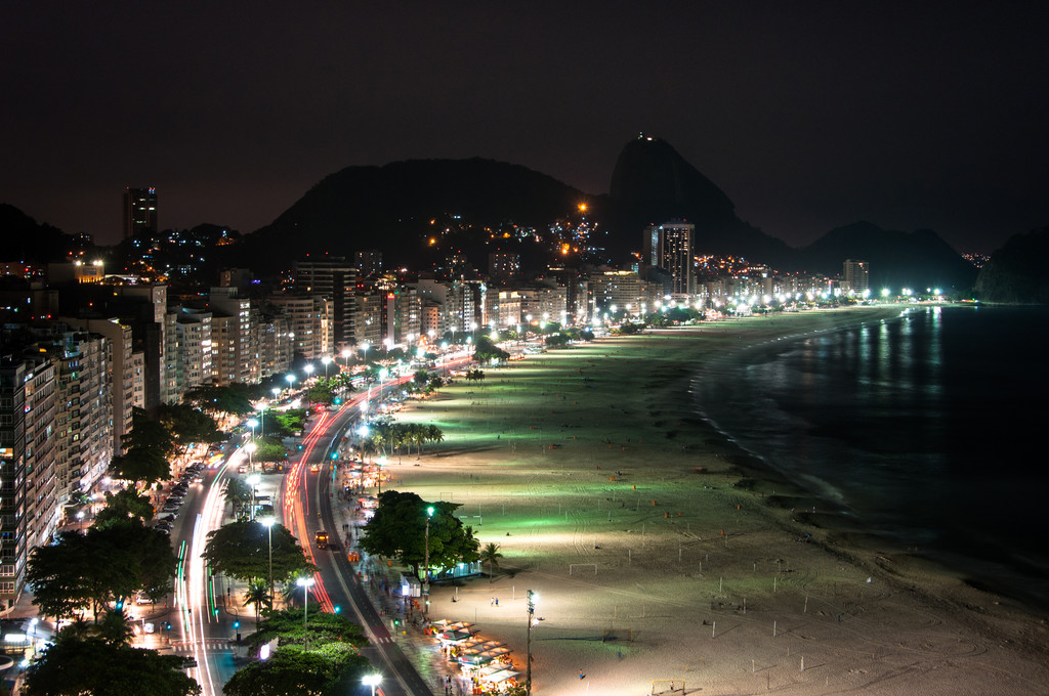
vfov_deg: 25.0
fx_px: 1571
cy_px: 348
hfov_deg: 36.9
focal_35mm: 54
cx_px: 524
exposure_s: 6
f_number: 8
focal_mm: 36
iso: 100
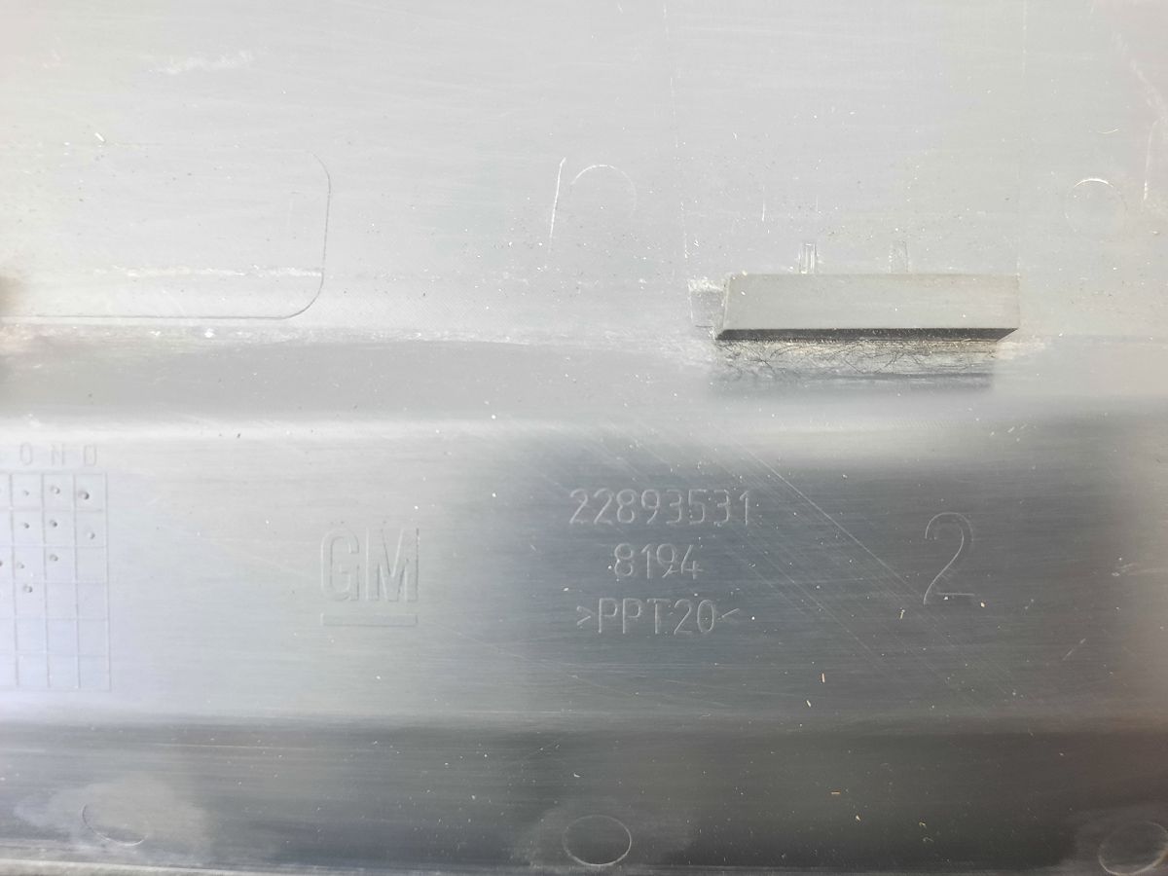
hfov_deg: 69.4
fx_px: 844
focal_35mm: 25
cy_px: 438
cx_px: 584
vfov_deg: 54.9
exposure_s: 1/33
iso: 400
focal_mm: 4.6
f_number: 2
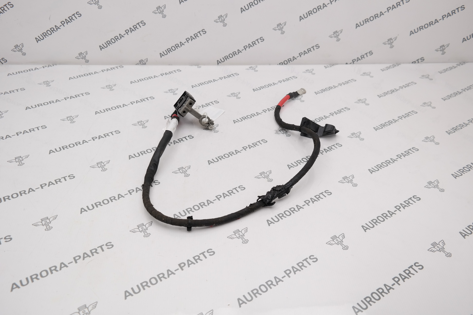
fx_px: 381
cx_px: 236
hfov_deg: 63.7
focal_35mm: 29
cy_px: 158
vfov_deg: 45.0
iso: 100
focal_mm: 19
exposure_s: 1/125
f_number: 4
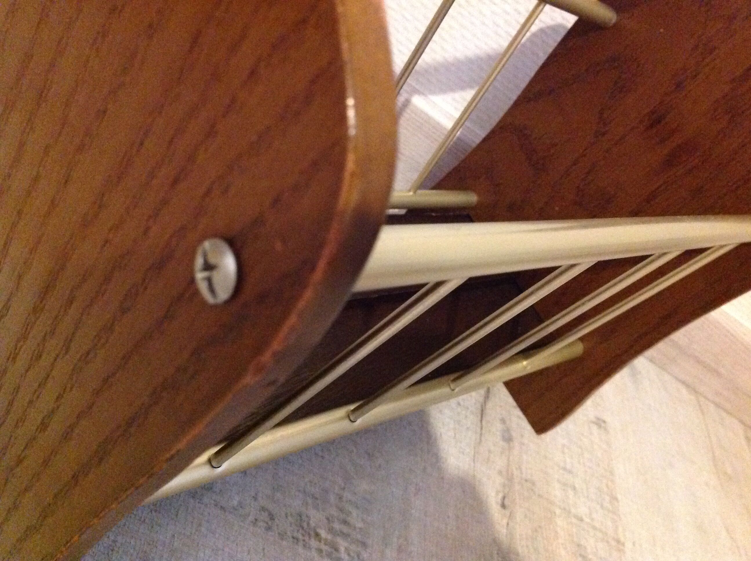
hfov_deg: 52.7
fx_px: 758
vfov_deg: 40.6
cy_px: 280
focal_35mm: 35
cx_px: 376
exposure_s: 1/15
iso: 800
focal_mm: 4.28
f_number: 2.4
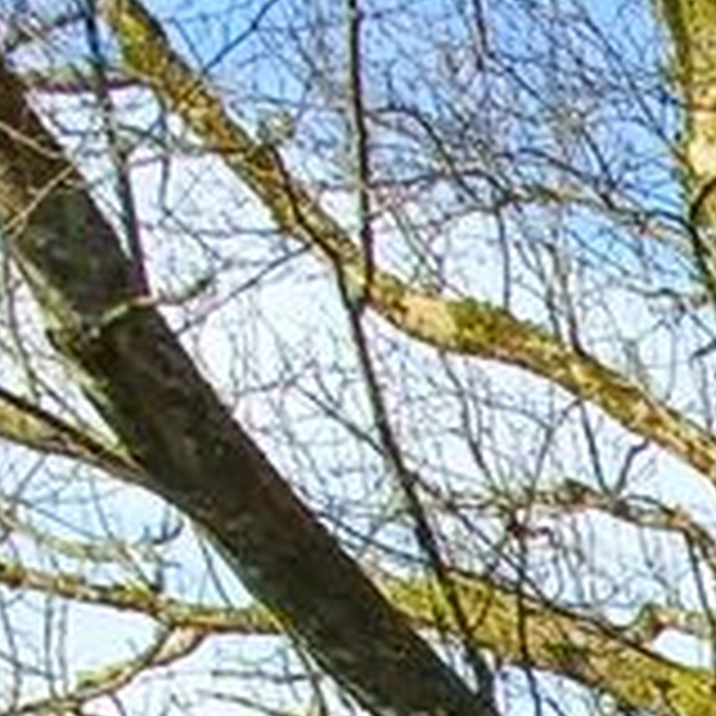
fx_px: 1732
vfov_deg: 15.6
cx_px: 1806
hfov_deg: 14.0
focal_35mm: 74
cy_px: 1608
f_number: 2.2
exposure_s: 1/416
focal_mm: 1.42
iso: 40
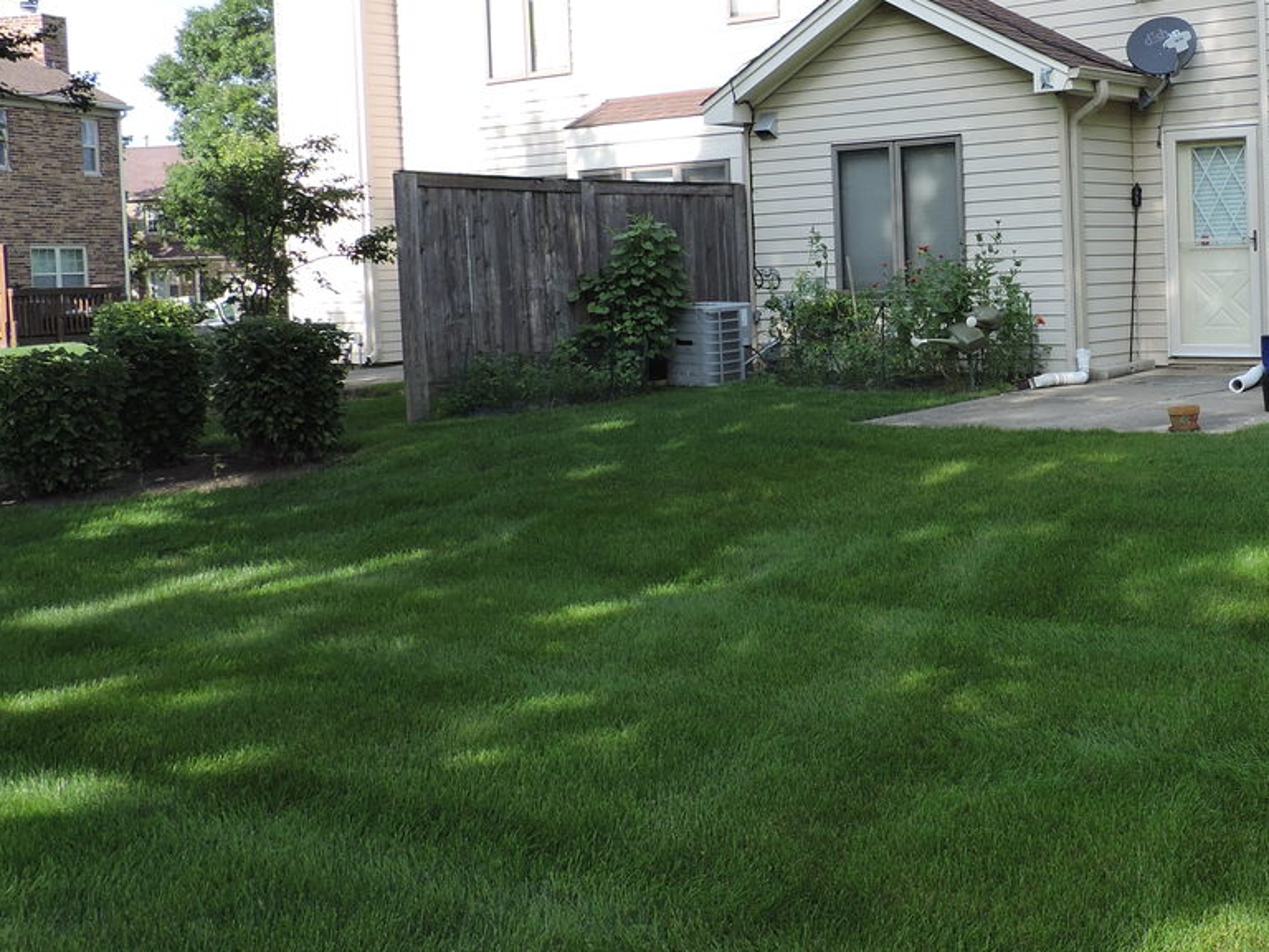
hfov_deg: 40.0
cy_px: 327
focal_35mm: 45
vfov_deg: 32.0
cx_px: 1049
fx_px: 1650
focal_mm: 4.3
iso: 100
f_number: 3
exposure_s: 1/400
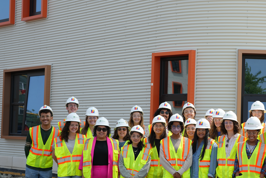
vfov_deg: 16.2
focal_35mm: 84
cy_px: 119
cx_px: 207
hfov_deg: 23.9
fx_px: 621
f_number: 4.5
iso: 100
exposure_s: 1/500
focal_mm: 50
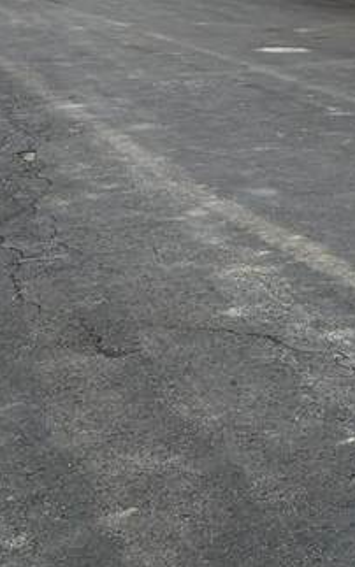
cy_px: 53
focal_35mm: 82
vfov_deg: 24.5
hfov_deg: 14.3
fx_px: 1269
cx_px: 617
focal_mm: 5.96
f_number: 1.6
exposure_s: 1/291
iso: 50
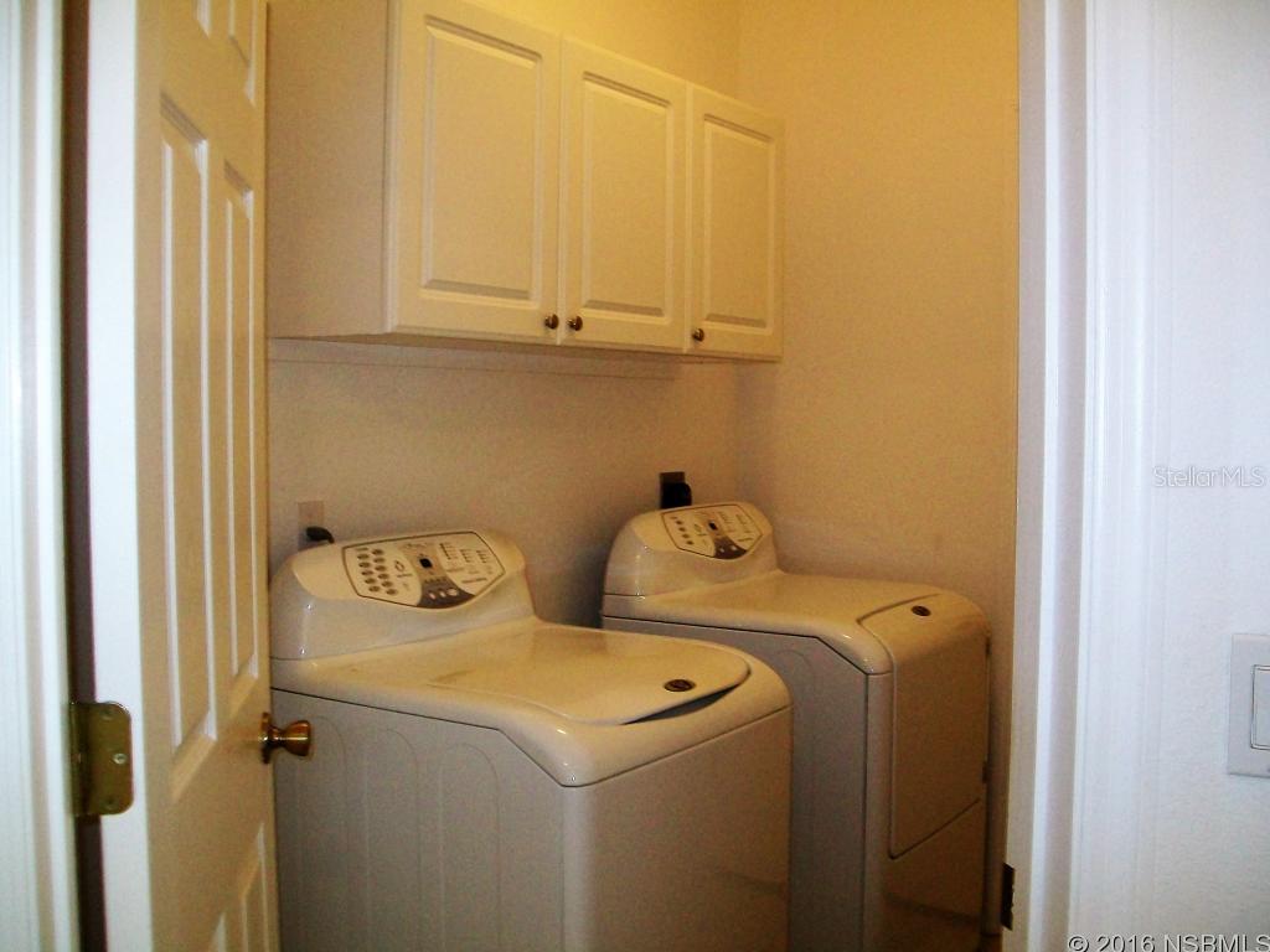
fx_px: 1321
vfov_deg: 39.7
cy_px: 476
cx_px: 635
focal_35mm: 36
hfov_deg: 51.4
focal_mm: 6
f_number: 2.7
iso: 160
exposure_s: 1/60
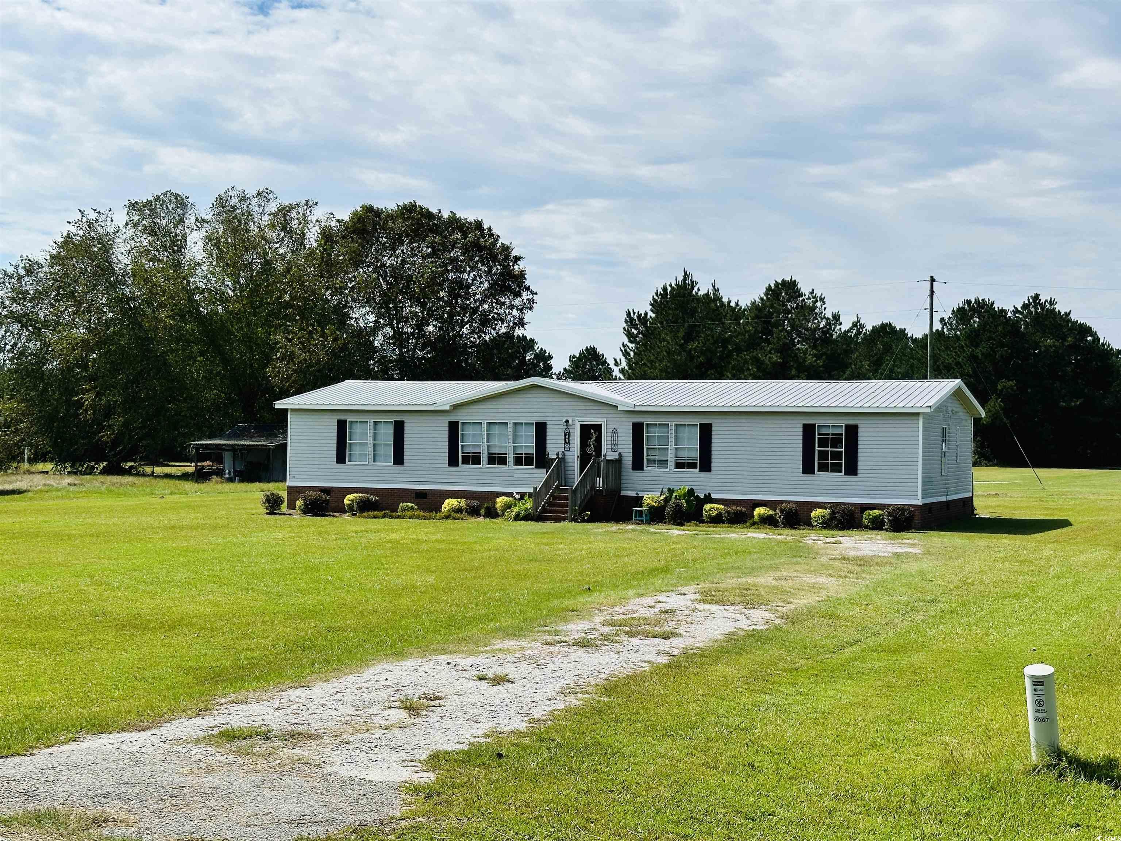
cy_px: 420
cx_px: 560
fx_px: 1554
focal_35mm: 48
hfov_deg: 39.7
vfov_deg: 30.3
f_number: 1.78
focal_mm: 6.86
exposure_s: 1/6211
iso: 64
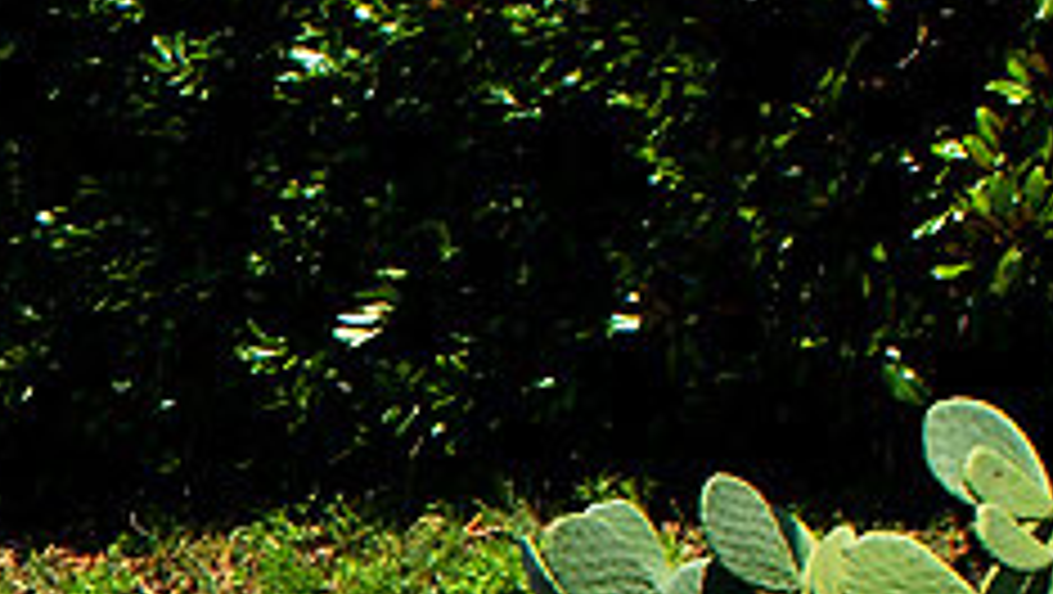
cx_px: -1008
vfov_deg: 5.0
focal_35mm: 240
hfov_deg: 8.5
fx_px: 6714
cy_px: 1274
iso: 100
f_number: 5.6
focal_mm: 35
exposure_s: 1/500
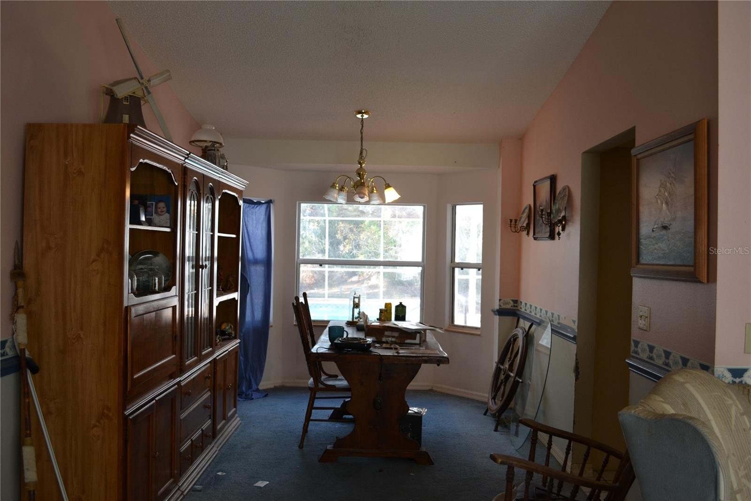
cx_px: 376
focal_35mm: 30
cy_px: 250
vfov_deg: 43.6
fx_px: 626
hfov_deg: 61.9
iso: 400
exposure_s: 1/60
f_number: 4
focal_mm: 20
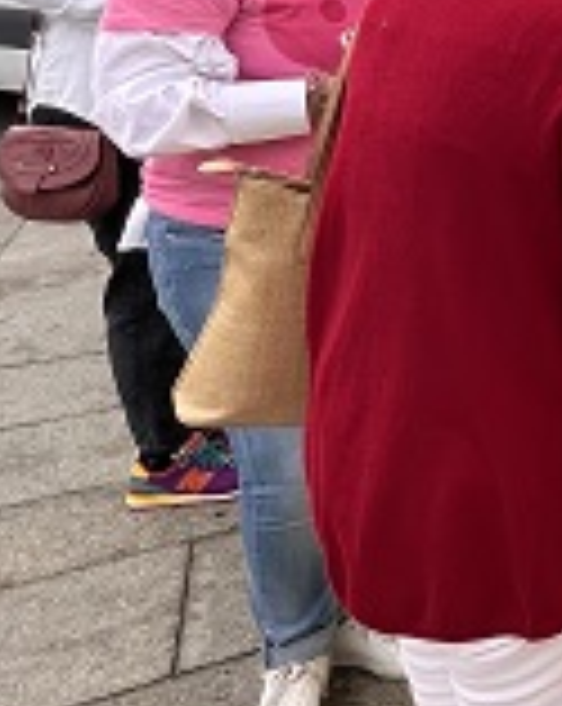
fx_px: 1022
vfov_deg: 35.6
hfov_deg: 19.4
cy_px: 58
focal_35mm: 49
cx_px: 1099
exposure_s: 1/358
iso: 32
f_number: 1.8
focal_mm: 1.57
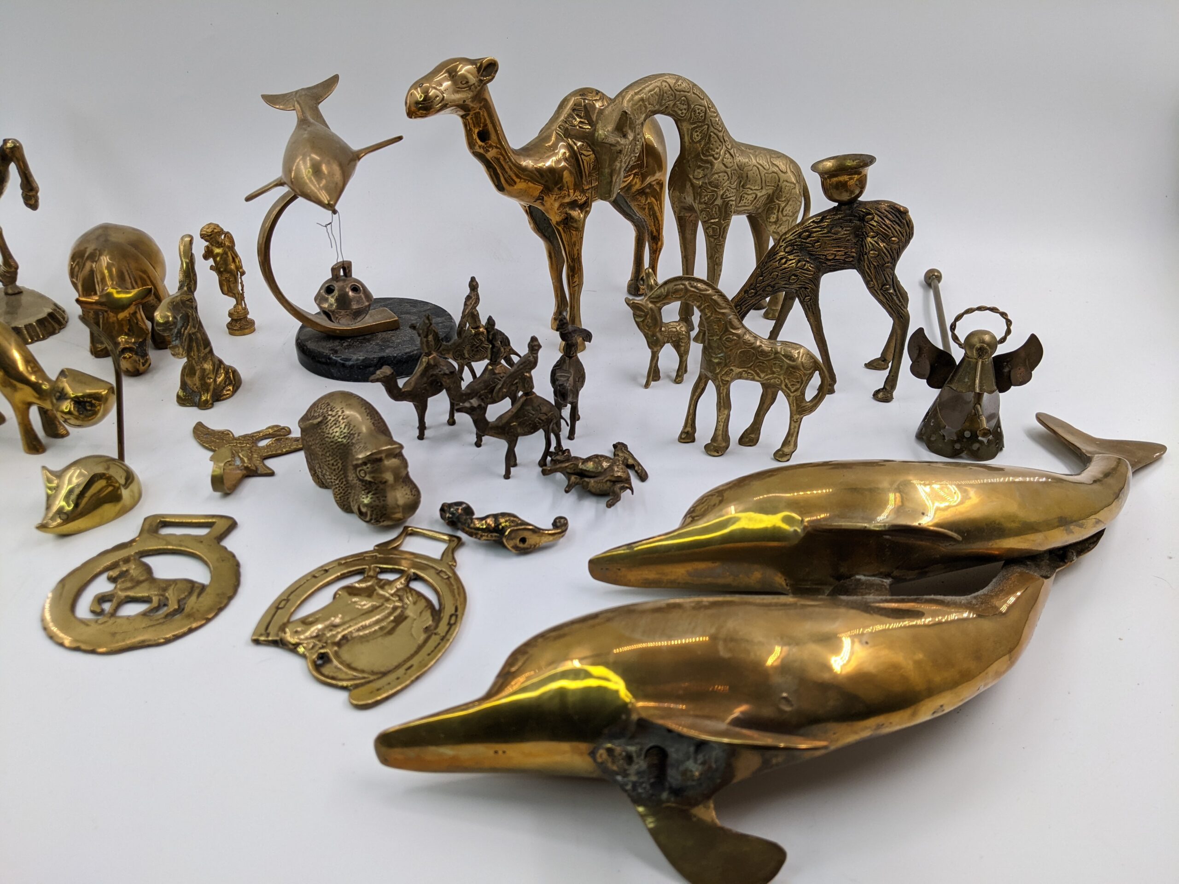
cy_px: 442
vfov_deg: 51.4
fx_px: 920
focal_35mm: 27
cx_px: 590
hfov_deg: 65.3
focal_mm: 4.44
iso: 83
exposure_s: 1/489
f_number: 1.8
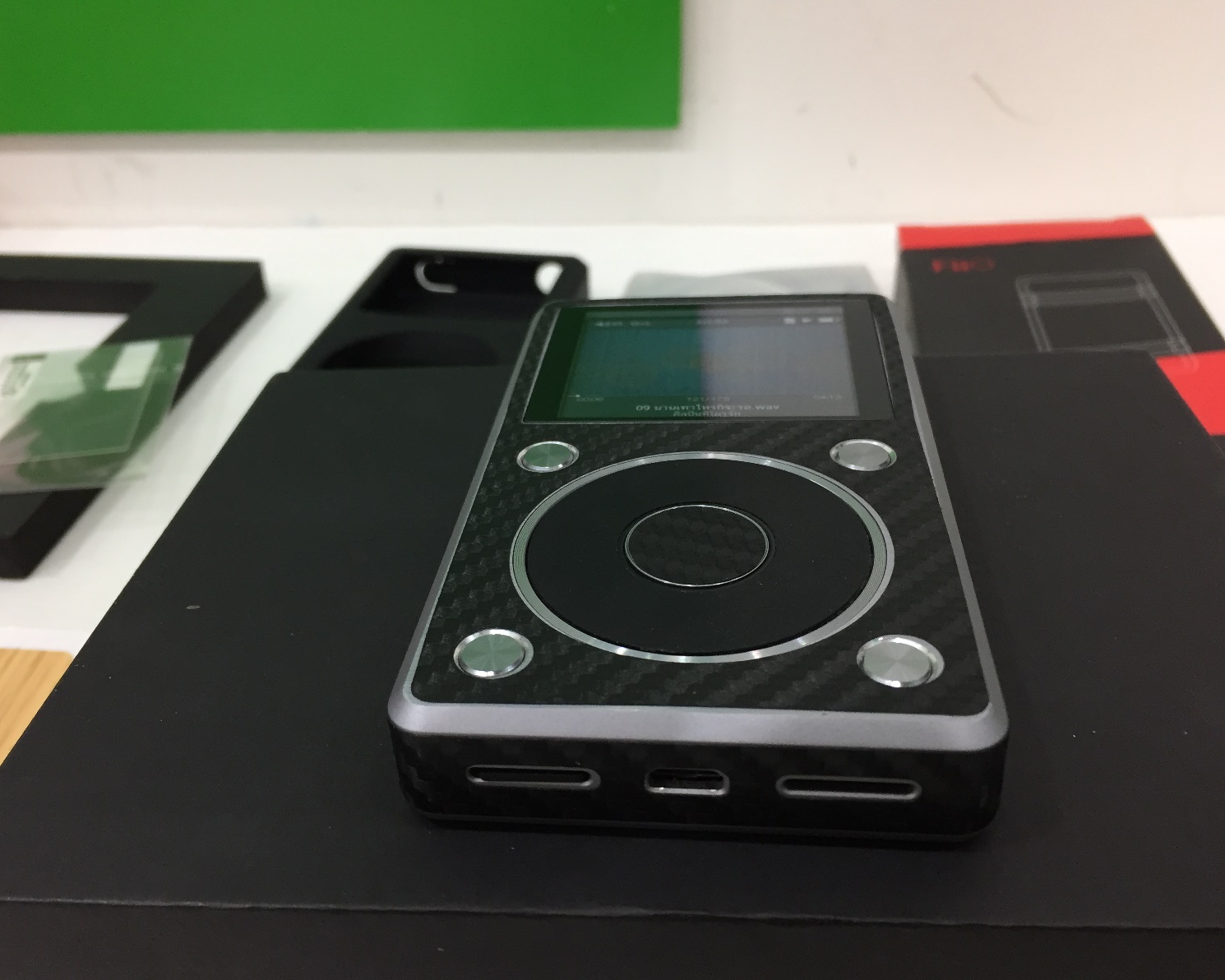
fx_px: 1124
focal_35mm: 31
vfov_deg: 47.1
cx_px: 585
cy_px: 500
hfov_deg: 57.2
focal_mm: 4.15
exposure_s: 1/33
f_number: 2.2
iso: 100
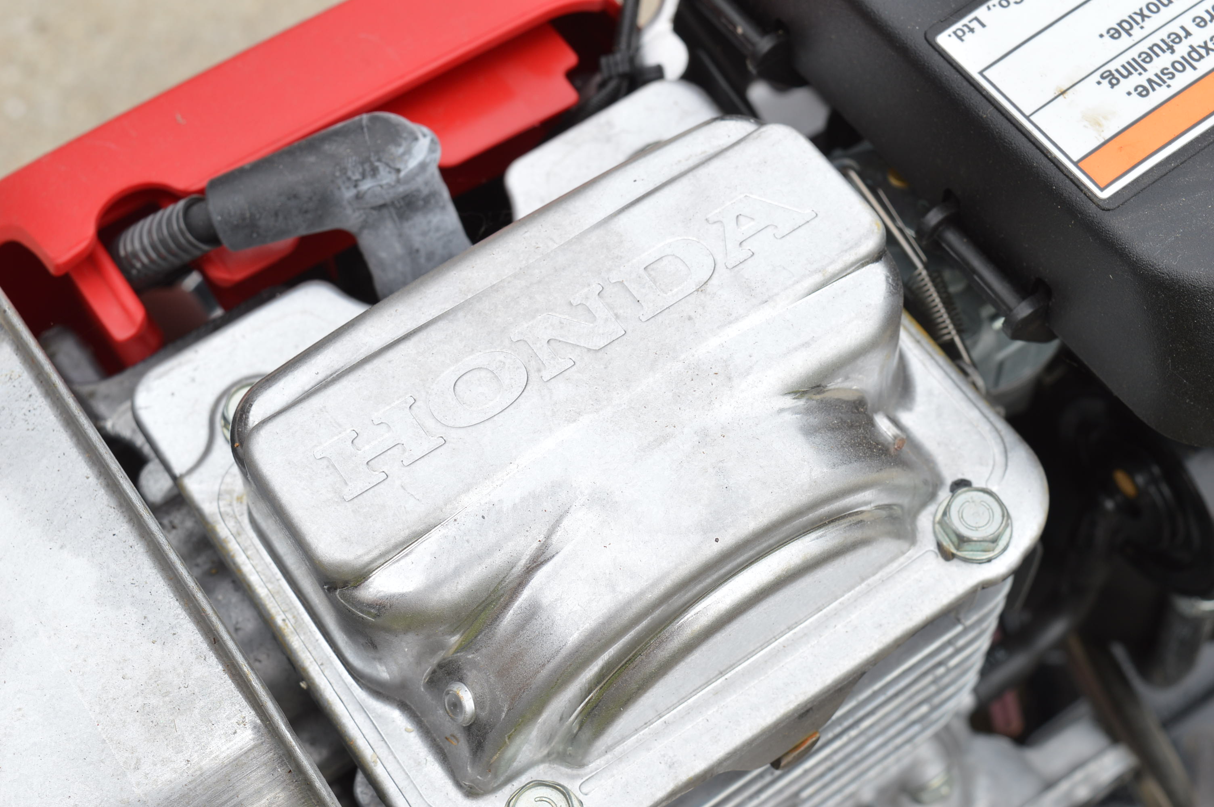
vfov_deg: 22.6
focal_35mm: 60
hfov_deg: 33.4
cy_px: 404
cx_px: 607
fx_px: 2022
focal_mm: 40
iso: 100
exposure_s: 1/100
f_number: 8
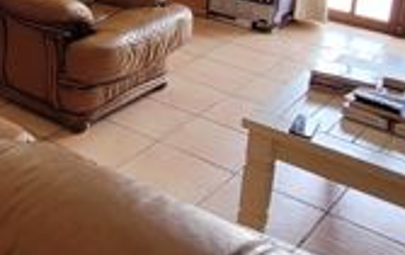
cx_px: -18
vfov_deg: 20.9
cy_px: -51
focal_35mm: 58
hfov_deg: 31.8
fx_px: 641
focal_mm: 1.74
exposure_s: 1/50
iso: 100
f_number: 2.2
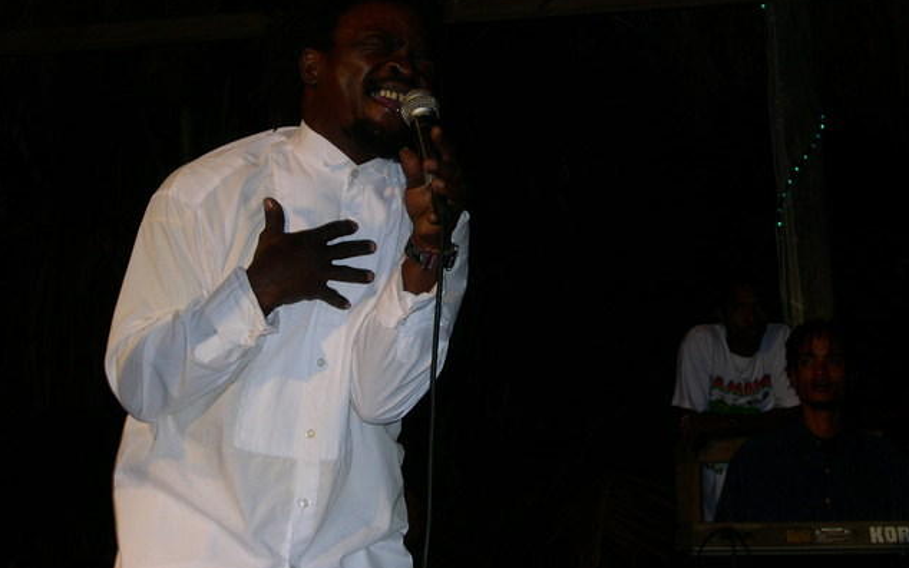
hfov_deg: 26.8
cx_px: 454
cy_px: 245
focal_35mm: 77
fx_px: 1907
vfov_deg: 16.9
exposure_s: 1/60
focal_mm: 15.3
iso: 100
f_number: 3.8
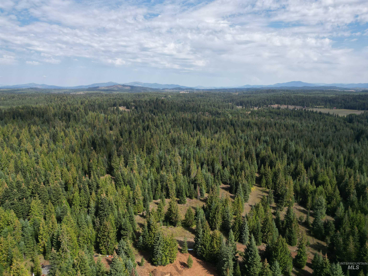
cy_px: 138
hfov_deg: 71.6
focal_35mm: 24
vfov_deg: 56.8
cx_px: 184
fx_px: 255
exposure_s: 1/3000
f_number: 1.7
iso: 120
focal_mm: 6.72
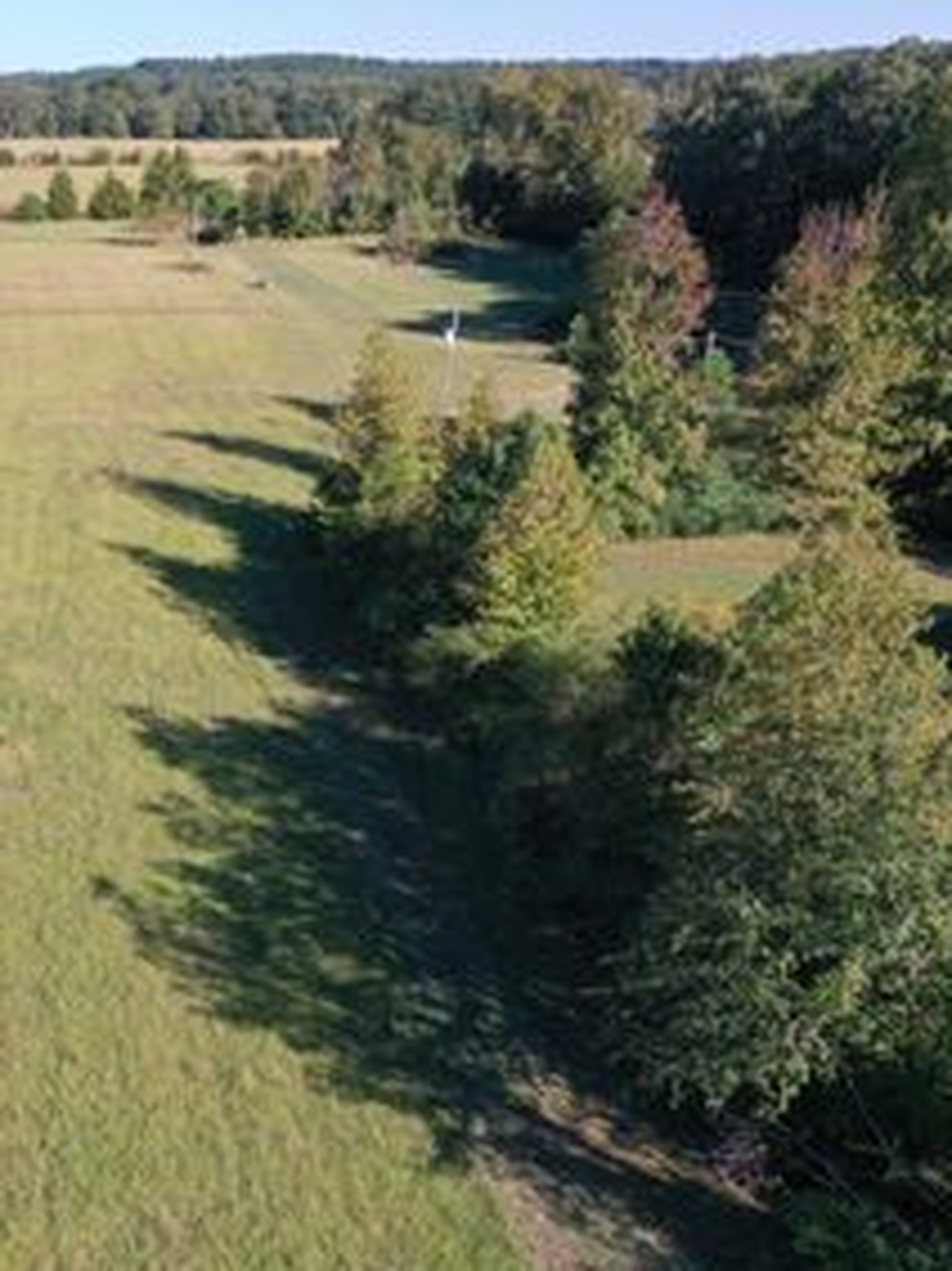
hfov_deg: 33.4
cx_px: 106
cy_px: 640
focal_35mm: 41
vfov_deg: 45.8
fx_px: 1505
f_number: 5.6
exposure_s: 1/320
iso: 100
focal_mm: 10.26
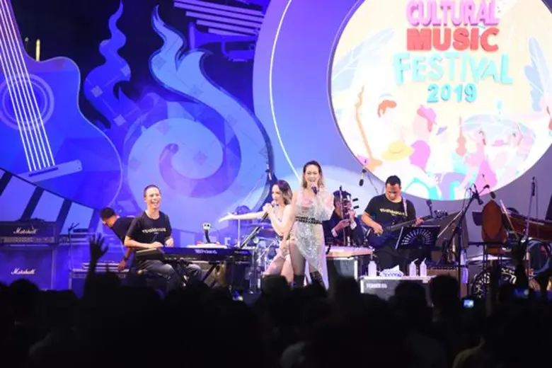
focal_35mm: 200
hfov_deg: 10.3
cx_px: 276
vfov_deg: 6.9
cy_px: 184
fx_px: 3066
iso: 2000
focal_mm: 200
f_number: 3.5
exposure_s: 1/320
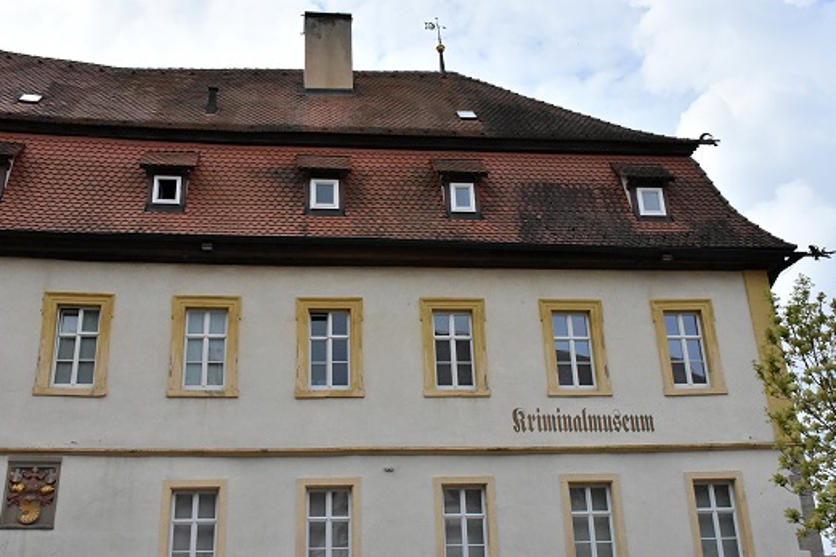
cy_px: 287
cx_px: 387
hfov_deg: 50.7
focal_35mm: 38
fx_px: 882
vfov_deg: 35.0
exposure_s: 1/8000
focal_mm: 22
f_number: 10
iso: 2800
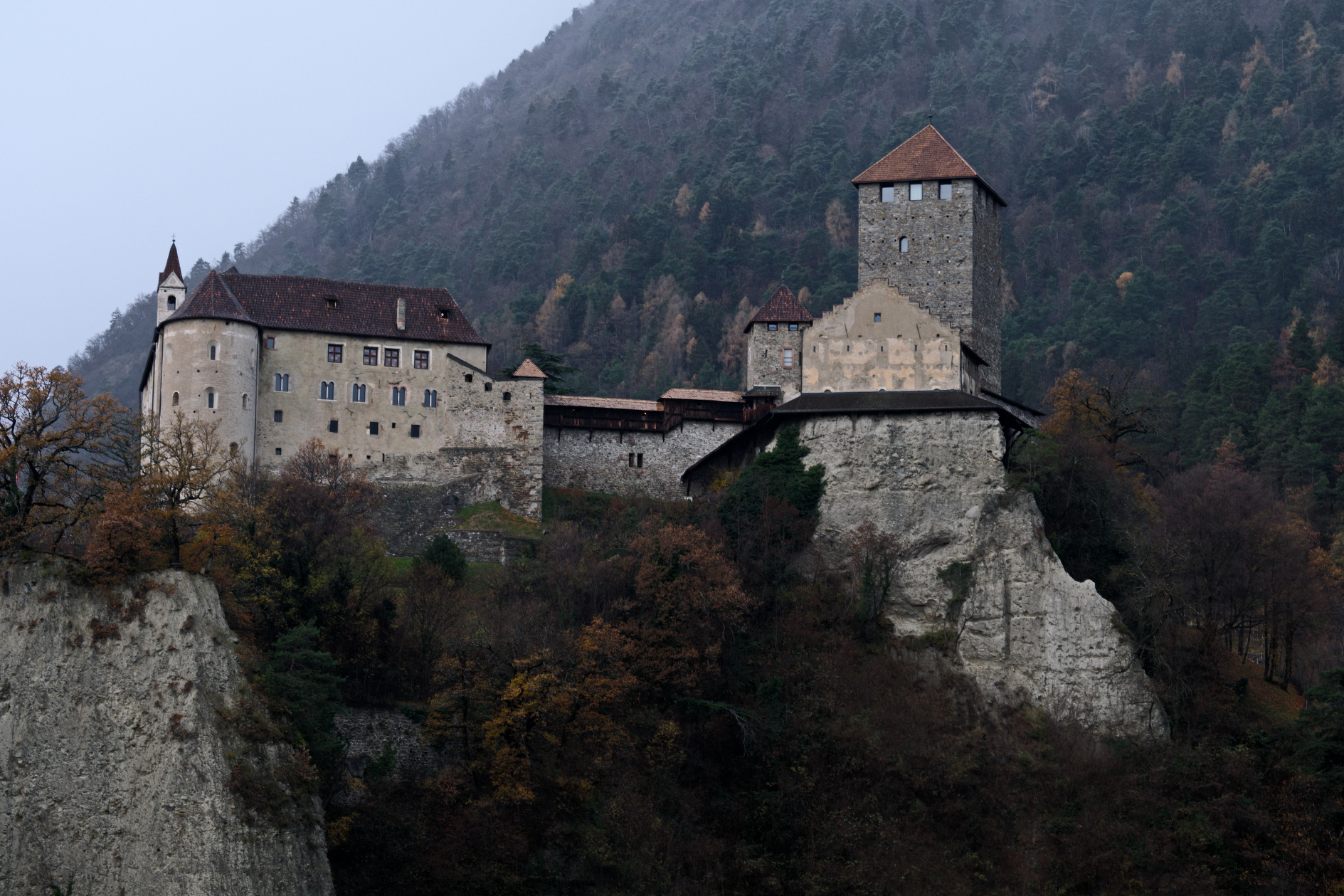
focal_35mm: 90
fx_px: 3359
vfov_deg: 15.2
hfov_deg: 22.6
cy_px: 421
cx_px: 657
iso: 200
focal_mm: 55
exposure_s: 1/40
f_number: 11
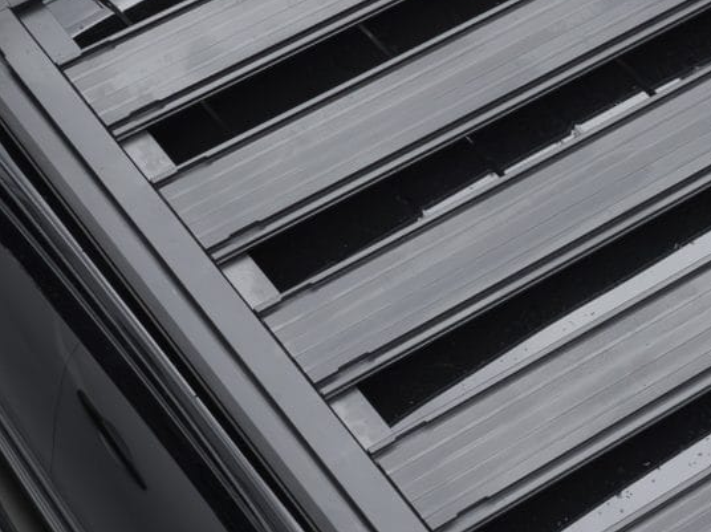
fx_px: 1765
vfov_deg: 17.1
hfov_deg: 22.3
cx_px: 635
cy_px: 362
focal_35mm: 86
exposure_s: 1/120
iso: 400
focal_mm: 12.29
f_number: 2.8
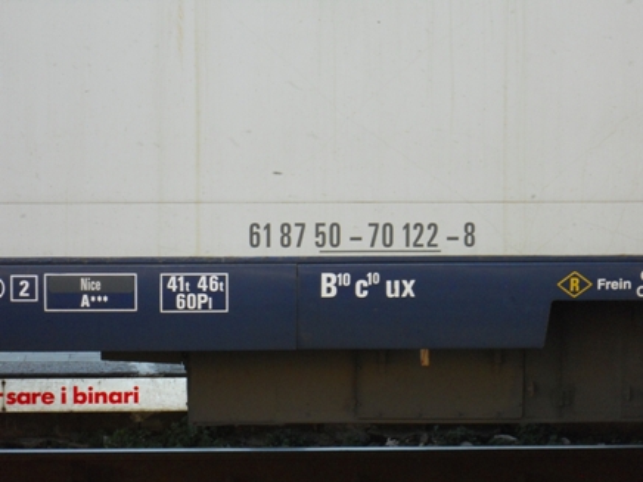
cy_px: 241
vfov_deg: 10.6
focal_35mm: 140
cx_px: 322
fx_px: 2601
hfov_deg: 14.1
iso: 400
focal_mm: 25
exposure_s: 1/100
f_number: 6.6
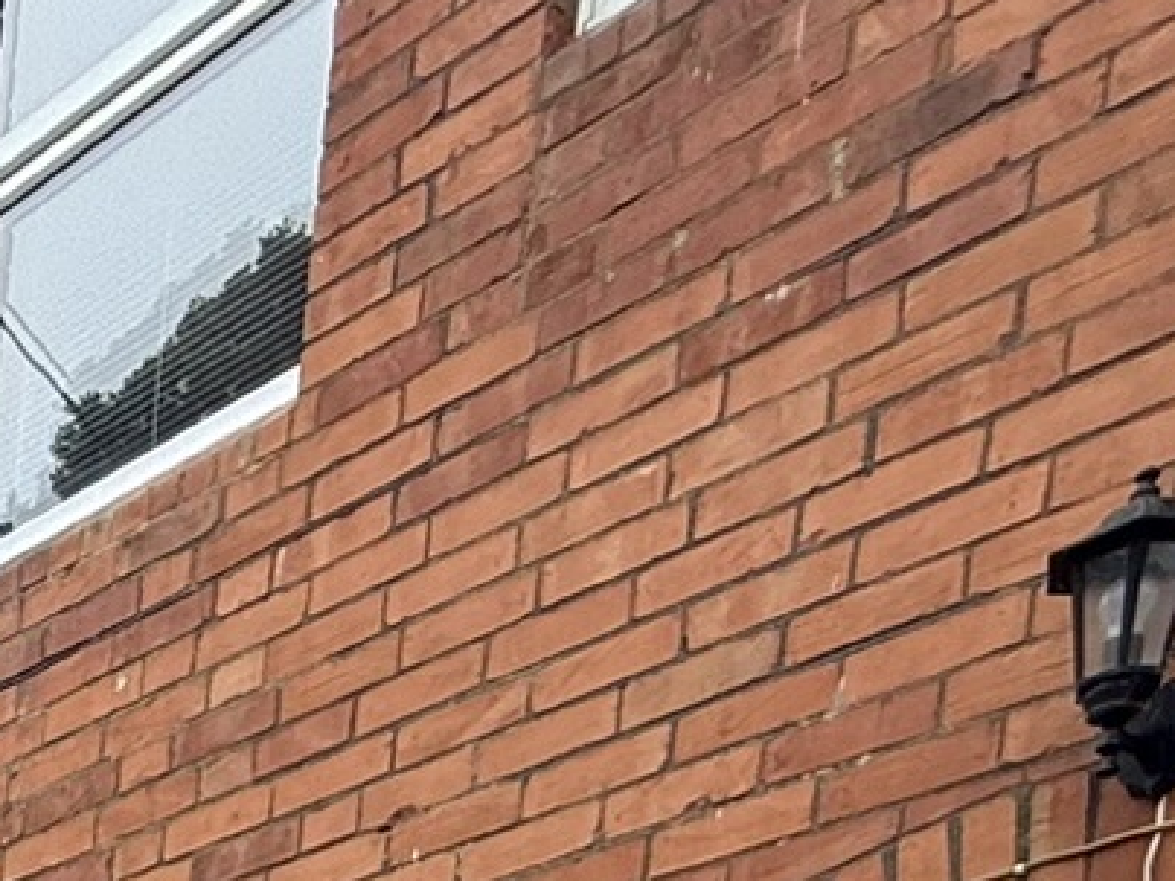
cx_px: -692
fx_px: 2410
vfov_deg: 14.2
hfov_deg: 21.7
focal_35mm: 71
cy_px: 2114
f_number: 2.2
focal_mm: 2.22
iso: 100
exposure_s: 1/99
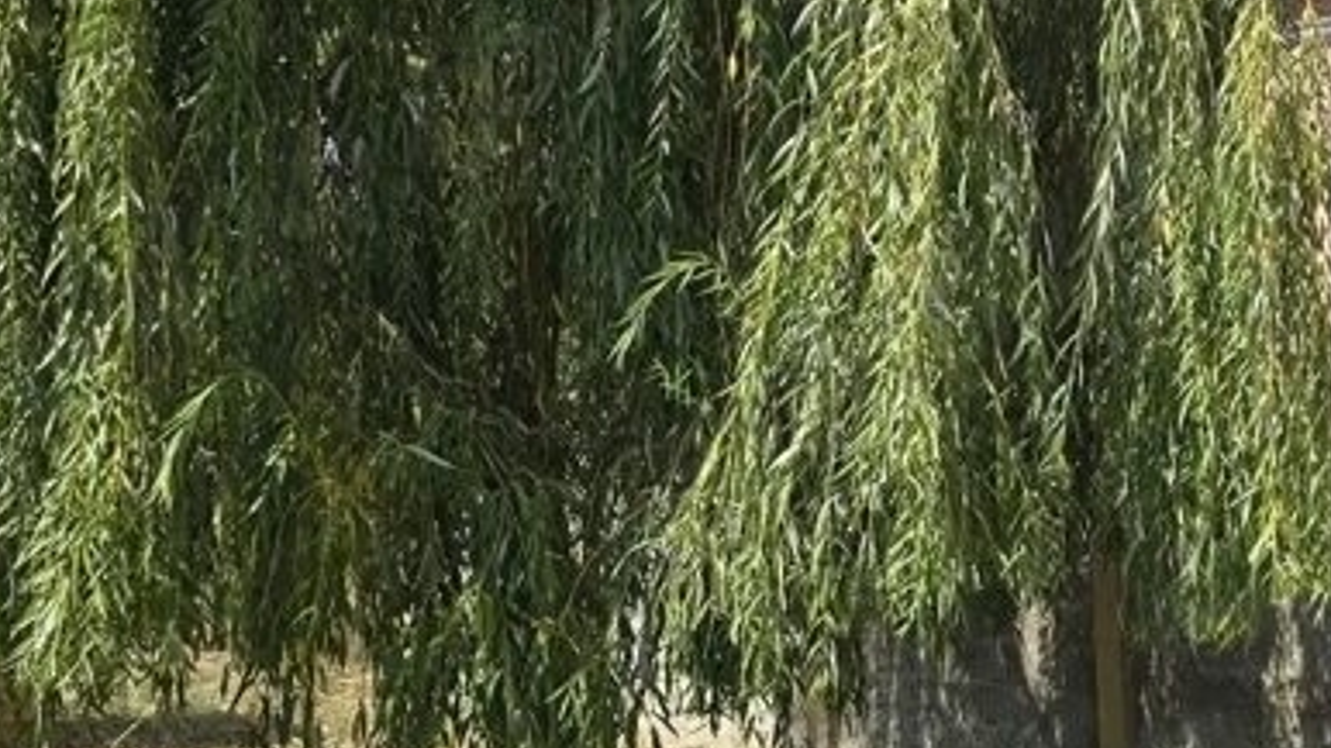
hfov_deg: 29.7
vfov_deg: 18.5
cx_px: 1400
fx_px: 2294
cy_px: 352
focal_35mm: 65
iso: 12
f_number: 1.7
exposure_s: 1/571
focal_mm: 6.3
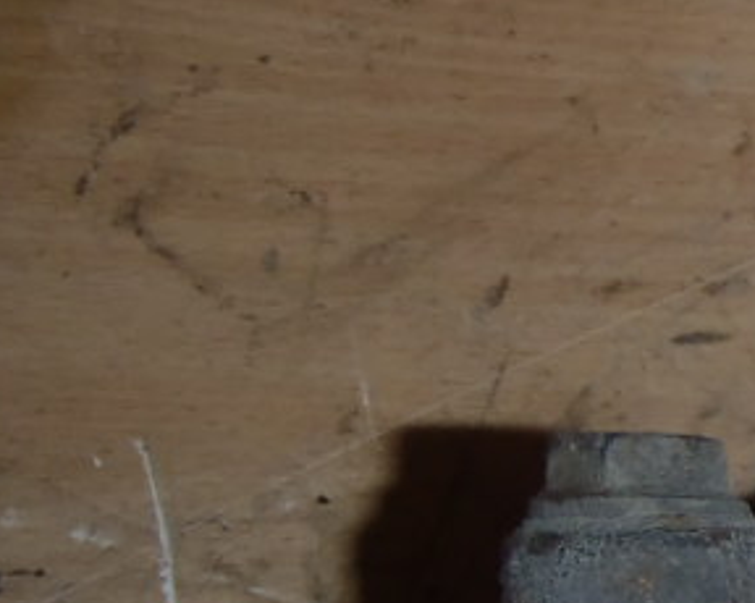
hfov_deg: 10.5
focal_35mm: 165
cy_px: 1083
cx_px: 1649
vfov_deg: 9.0
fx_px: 3684
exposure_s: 1/40
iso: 100
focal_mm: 6.83
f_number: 4.6
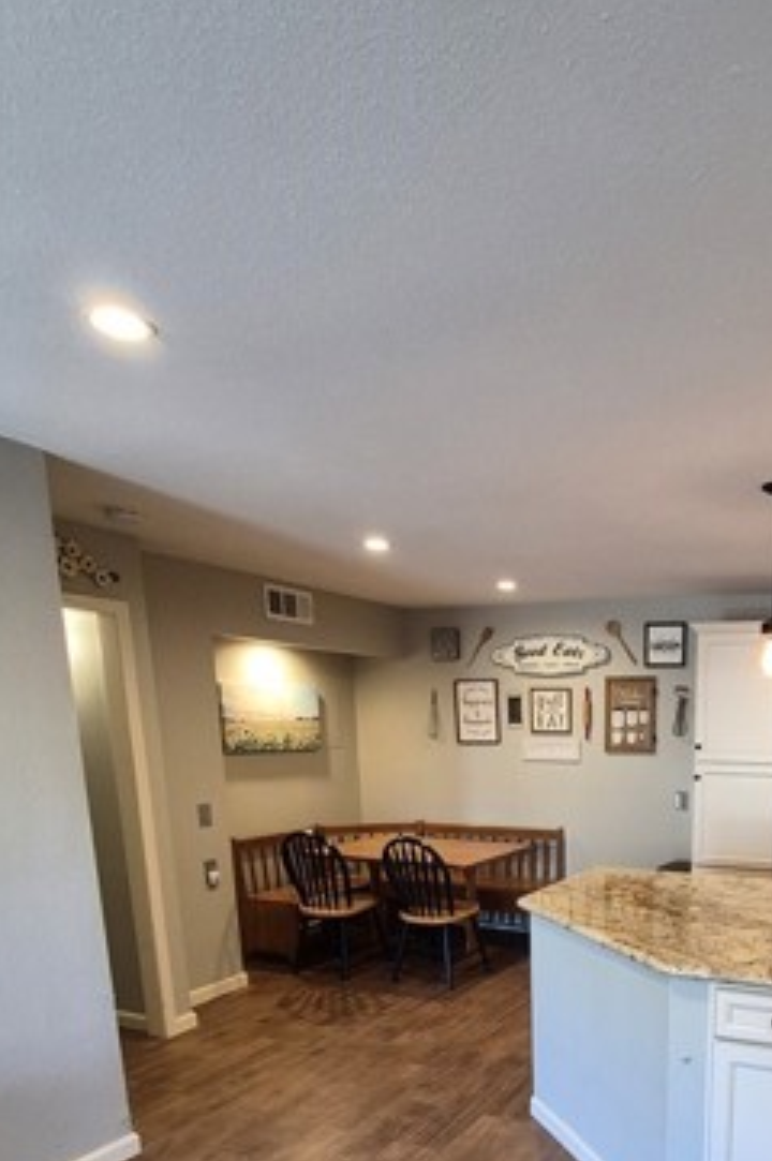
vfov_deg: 68.5
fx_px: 773
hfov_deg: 49.5
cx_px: 634
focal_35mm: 24
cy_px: 884
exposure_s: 1/60
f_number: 2.2
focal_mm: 1.74
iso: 320
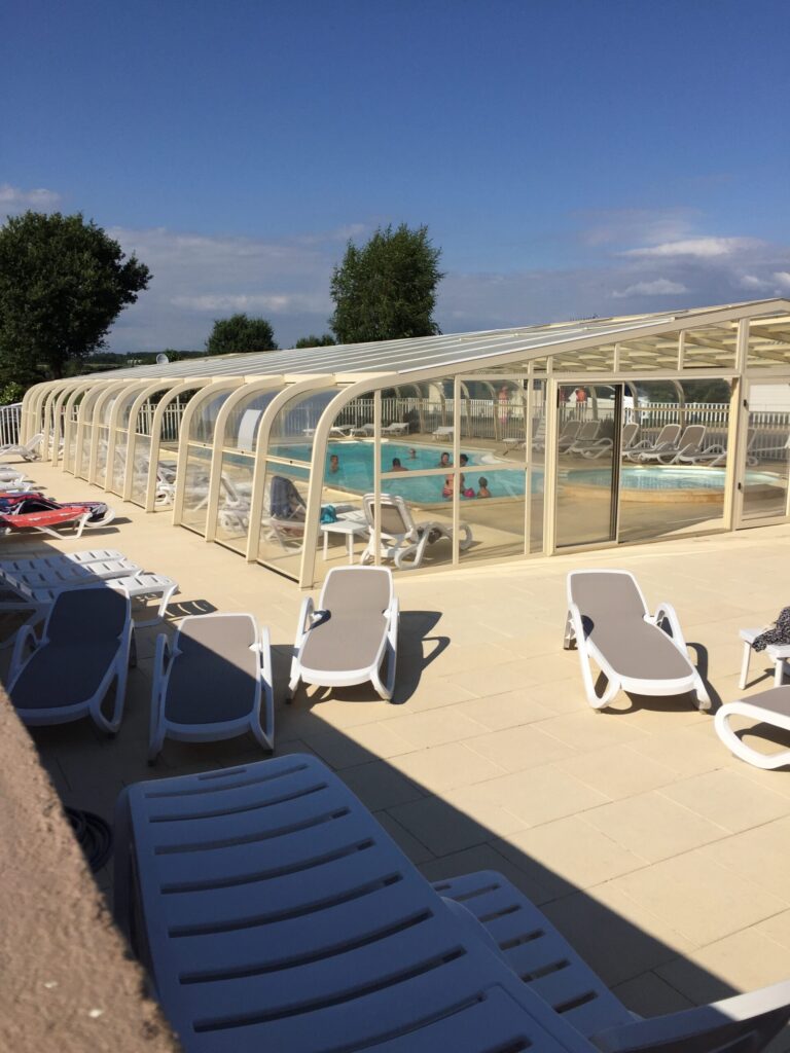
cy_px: 526
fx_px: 882
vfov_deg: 61.7
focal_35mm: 29
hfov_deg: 48.2
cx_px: 395
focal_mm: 4.15
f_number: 2.2
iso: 32
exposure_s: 1/4950
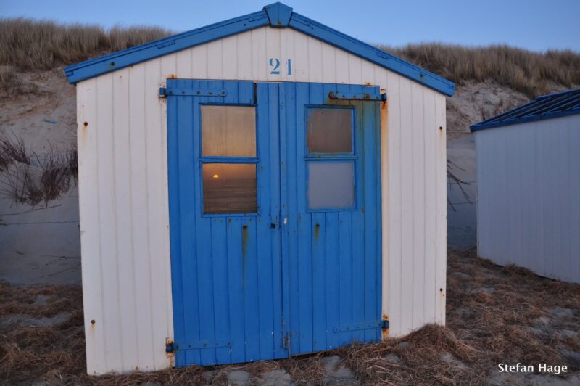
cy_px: 193
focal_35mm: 27
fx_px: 435
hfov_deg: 67.4
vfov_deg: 47.9
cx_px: 290
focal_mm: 18
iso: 360
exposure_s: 1/125
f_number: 5.6
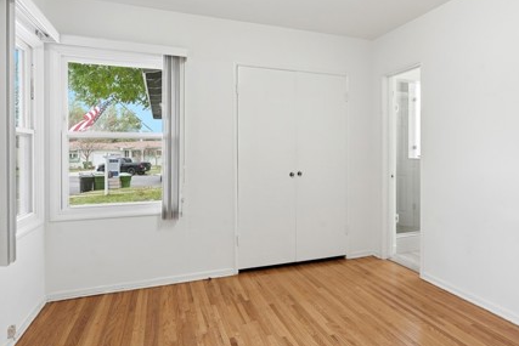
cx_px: 309
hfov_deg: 73.0
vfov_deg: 53.1
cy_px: 156
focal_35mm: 24
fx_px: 346
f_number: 9
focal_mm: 16
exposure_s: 1/100
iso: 250
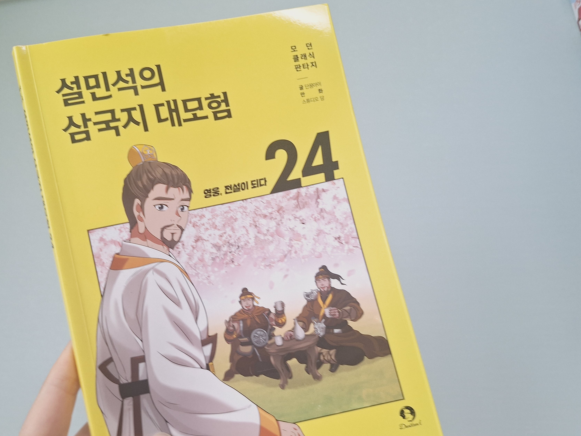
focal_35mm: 28
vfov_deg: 49.5
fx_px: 470
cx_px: 241
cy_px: 255
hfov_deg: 63.0
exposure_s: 1/40
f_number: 1.8
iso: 50
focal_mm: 5.54
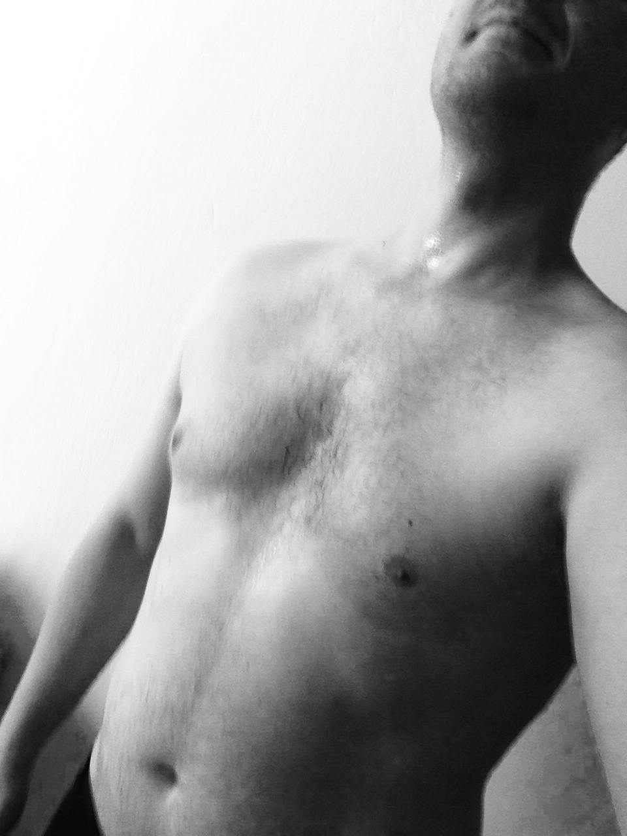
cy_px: 418
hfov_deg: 40.7
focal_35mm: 35
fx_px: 845
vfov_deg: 52.6
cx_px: 314
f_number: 2.4
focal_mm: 2.18
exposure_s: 1/30
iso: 40
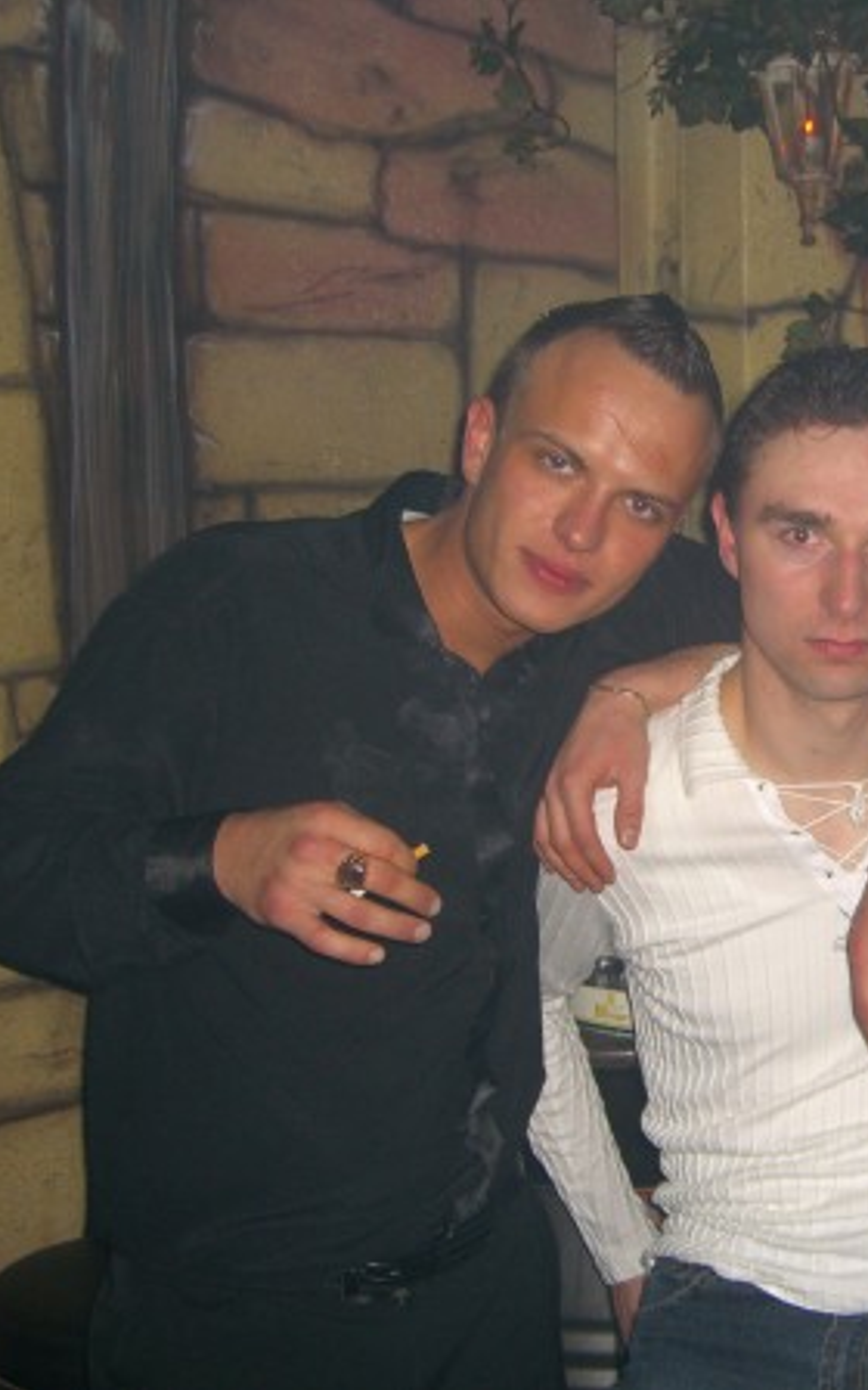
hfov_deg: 23.1
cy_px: 695
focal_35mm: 54
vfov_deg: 37.5
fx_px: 2044
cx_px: 849
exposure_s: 1/60
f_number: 2.8
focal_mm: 7.9
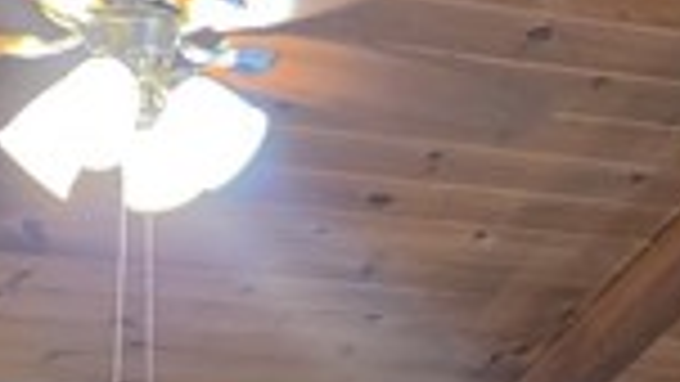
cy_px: 939
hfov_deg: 20.1
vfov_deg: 9.9
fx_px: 1912
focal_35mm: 106
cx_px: 239
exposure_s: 1/120
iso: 800
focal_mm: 6.3
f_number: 1.7
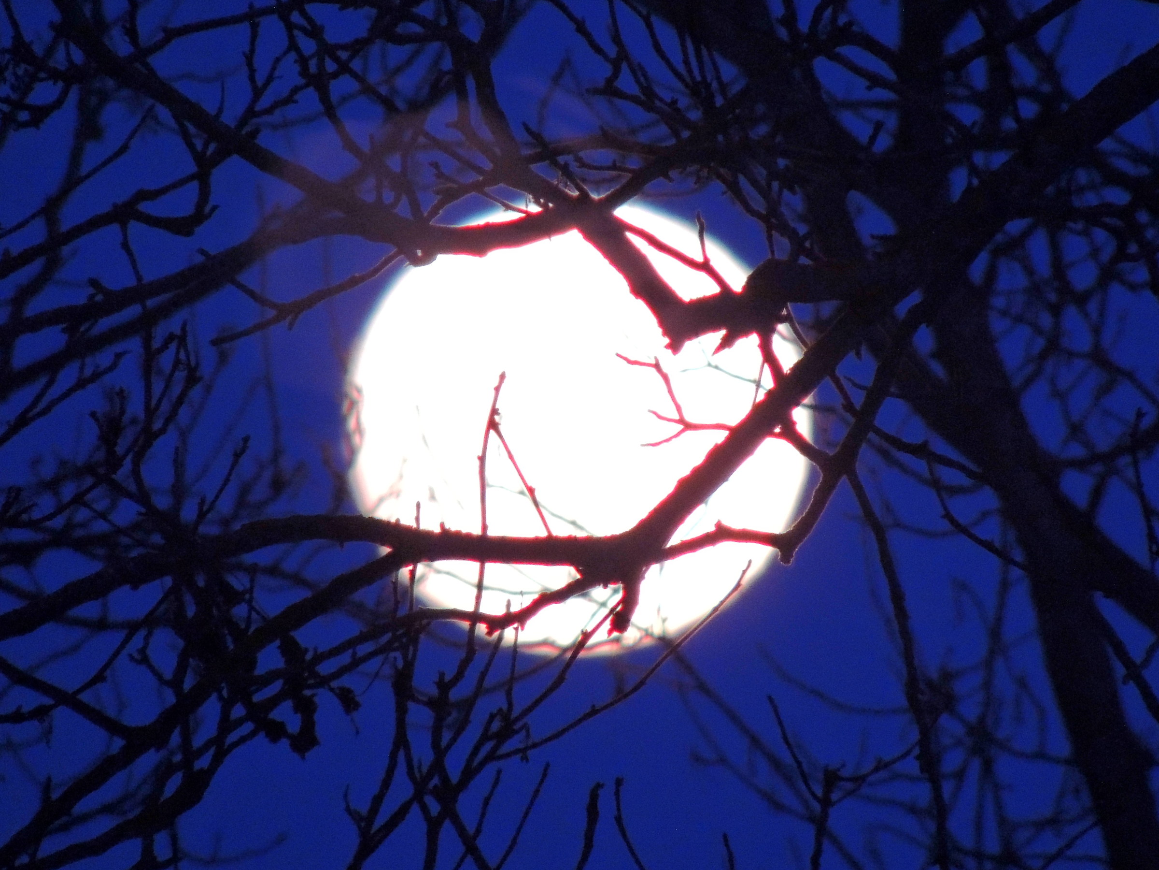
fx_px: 33482
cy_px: 435
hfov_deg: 2.0
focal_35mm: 1000
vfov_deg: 1.5
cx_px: 580
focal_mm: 180
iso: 800
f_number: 5.9
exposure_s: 1/50
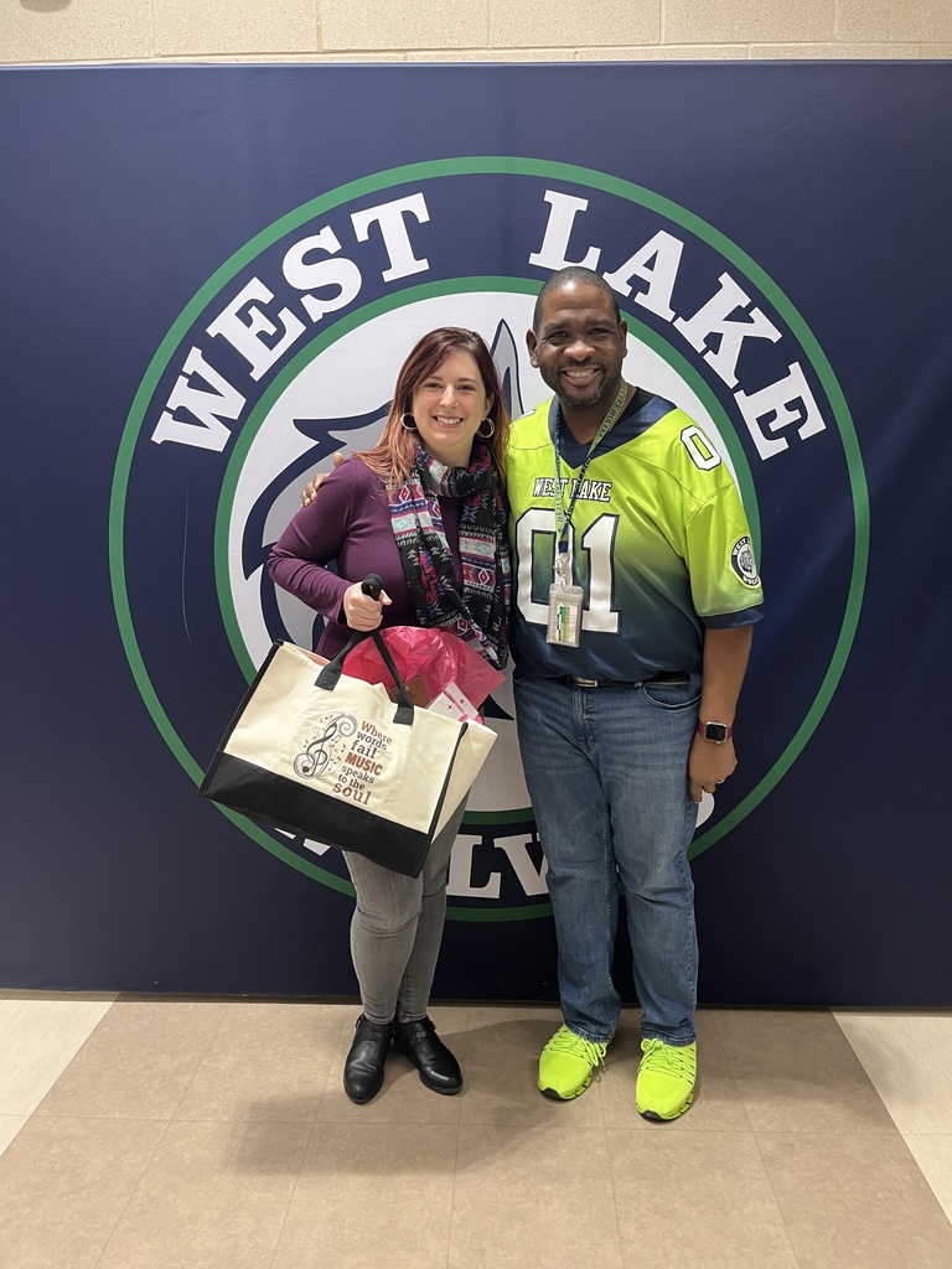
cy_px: 634
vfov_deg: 67.3
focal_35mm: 26
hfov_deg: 53.1
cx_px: 476
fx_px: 953
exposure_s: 1/60
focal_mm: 5.1
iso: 125
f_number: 1.6
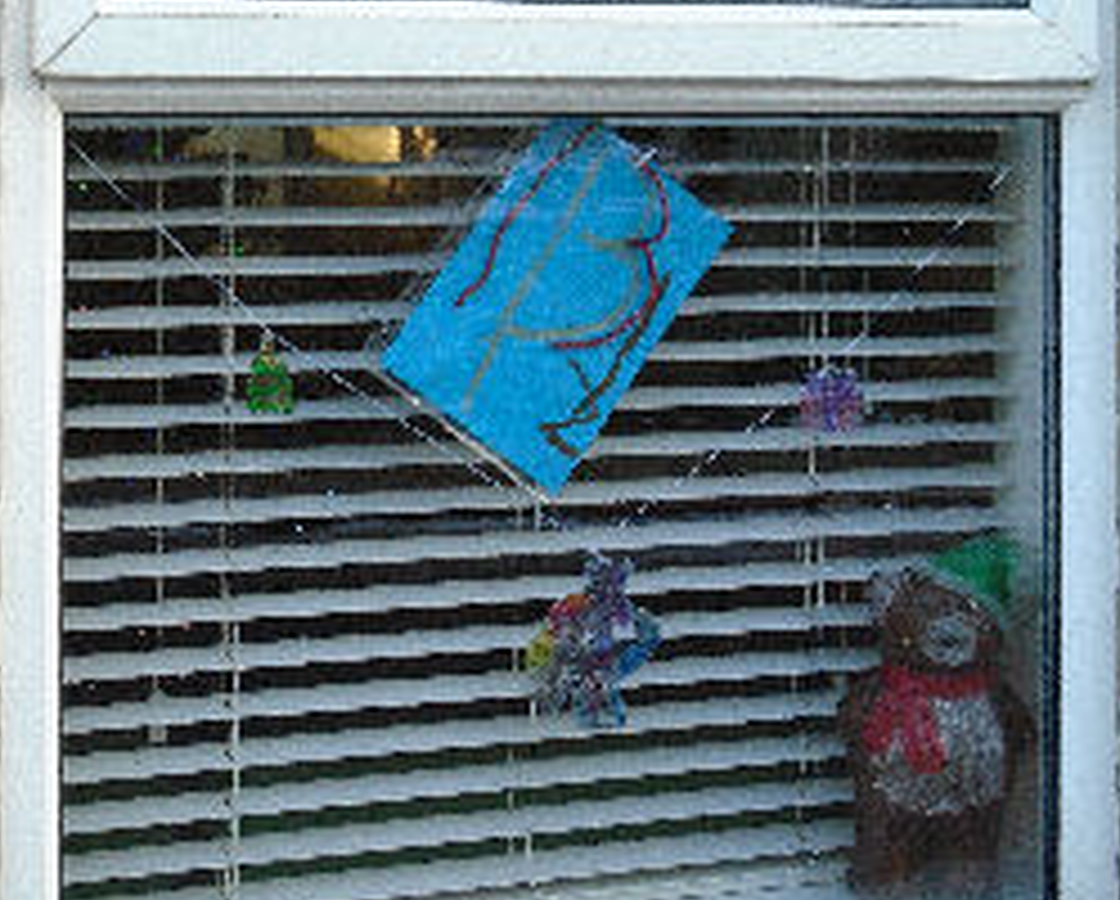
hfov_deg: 24.1
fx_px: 2623
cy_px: 117
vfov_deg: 19.2
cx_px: 506
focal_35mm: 79
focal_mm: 8.7
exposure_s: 1/160
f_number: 4.5
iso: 400
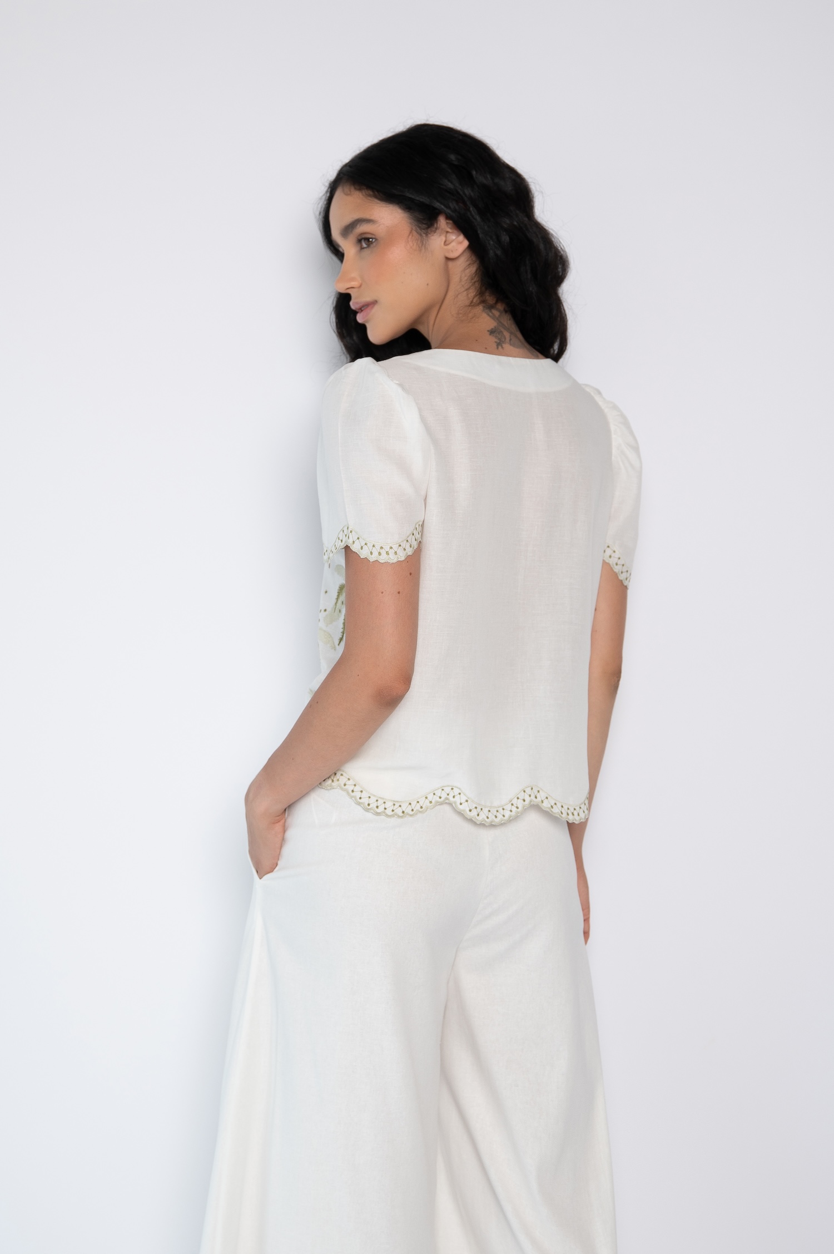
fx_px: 1740
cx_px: 417
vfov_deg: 39.6
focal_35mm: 50
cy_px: 627
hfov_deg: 27.0
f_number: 4.5
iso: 200
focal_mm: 50
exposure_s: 1/125
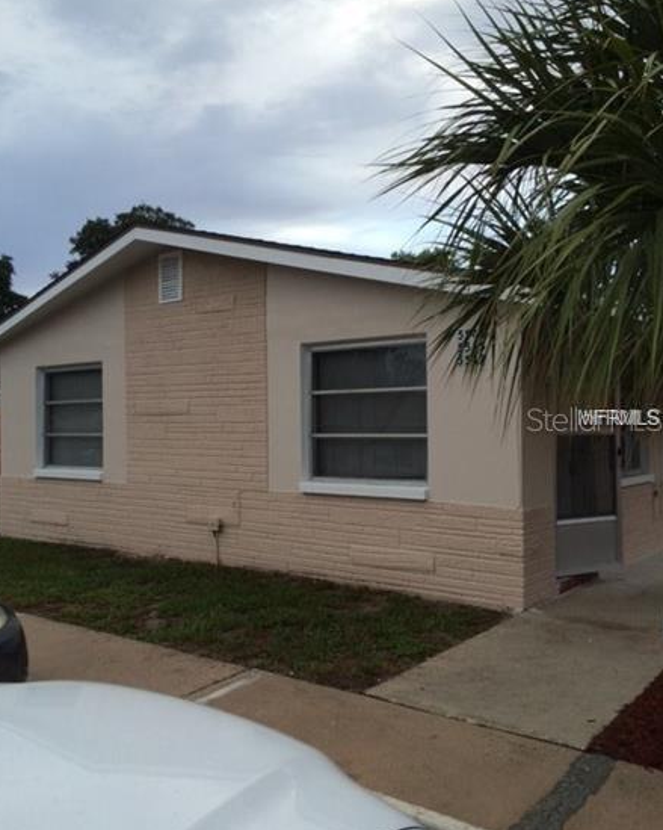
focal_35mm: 32
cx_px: 329
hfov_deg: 45.8
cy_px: 419
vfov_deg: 55.7
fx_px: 785
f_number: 2.2
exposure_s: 1/120
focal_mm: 4.12
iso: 40
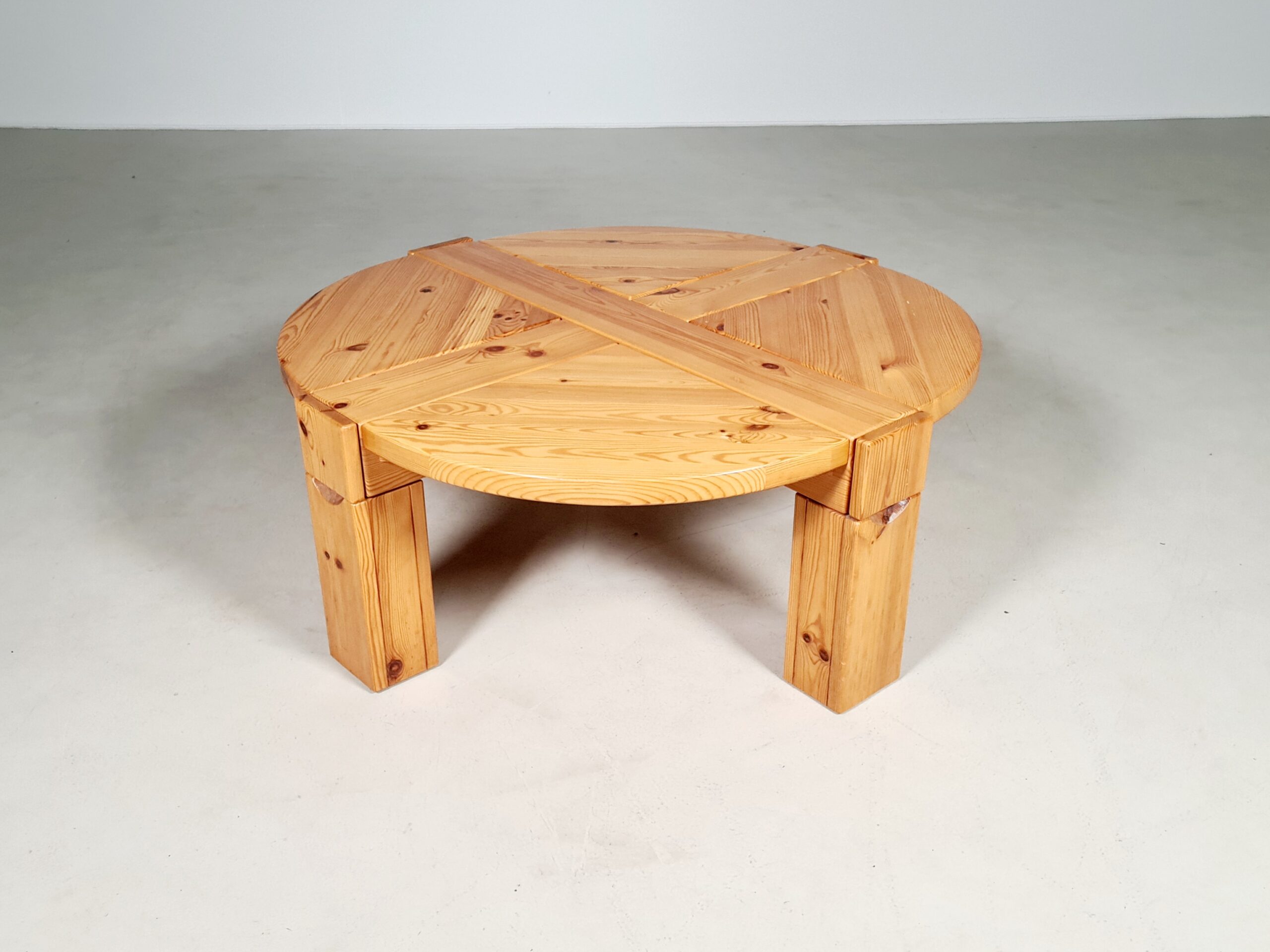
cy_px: 476
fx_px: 917
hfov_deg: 69.4
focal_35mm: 25
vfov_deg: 54.9
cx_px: 635
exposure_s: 1/100
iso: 320
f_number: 1.8
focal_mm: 7
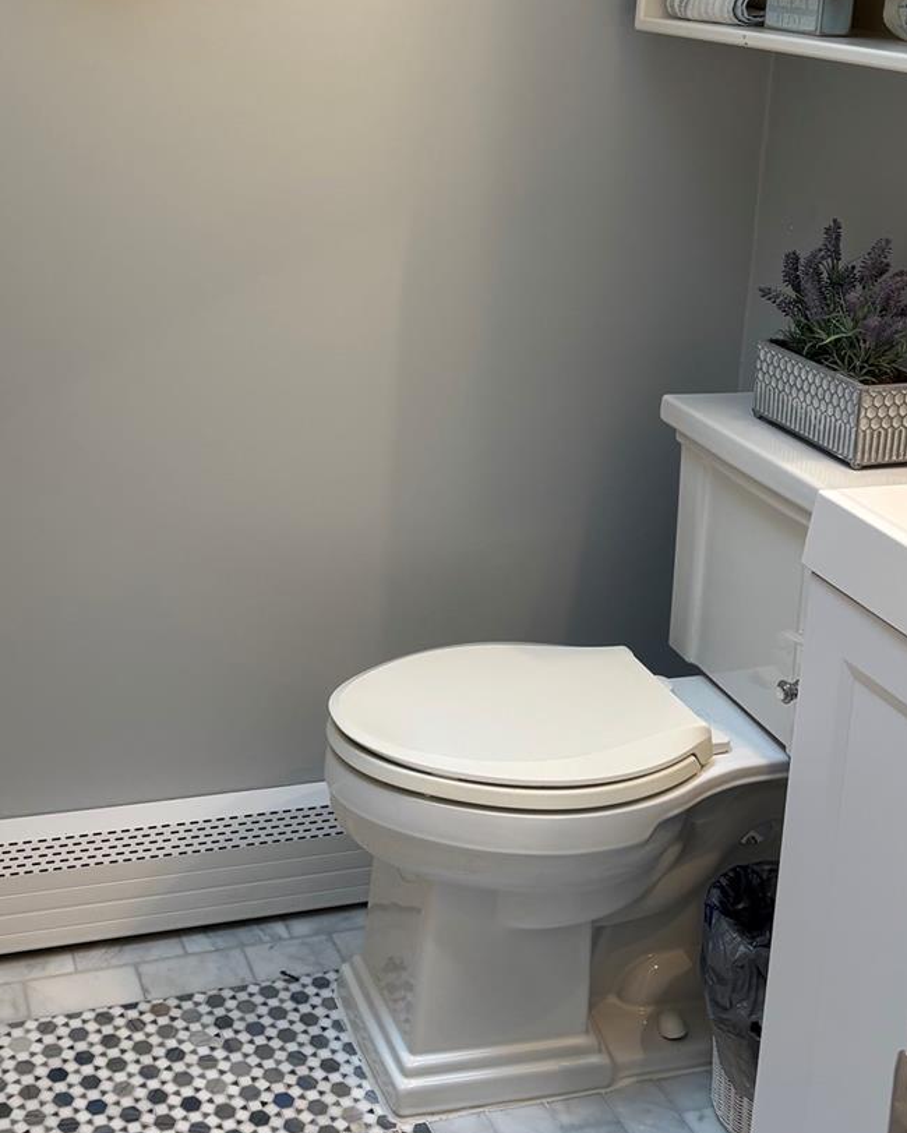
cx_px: 268
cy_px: 216
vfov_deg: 37.3
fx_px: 1610
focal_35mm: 48
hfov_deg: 31.1
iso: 80
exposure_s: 1/60
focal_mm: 5.96
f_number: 1.6
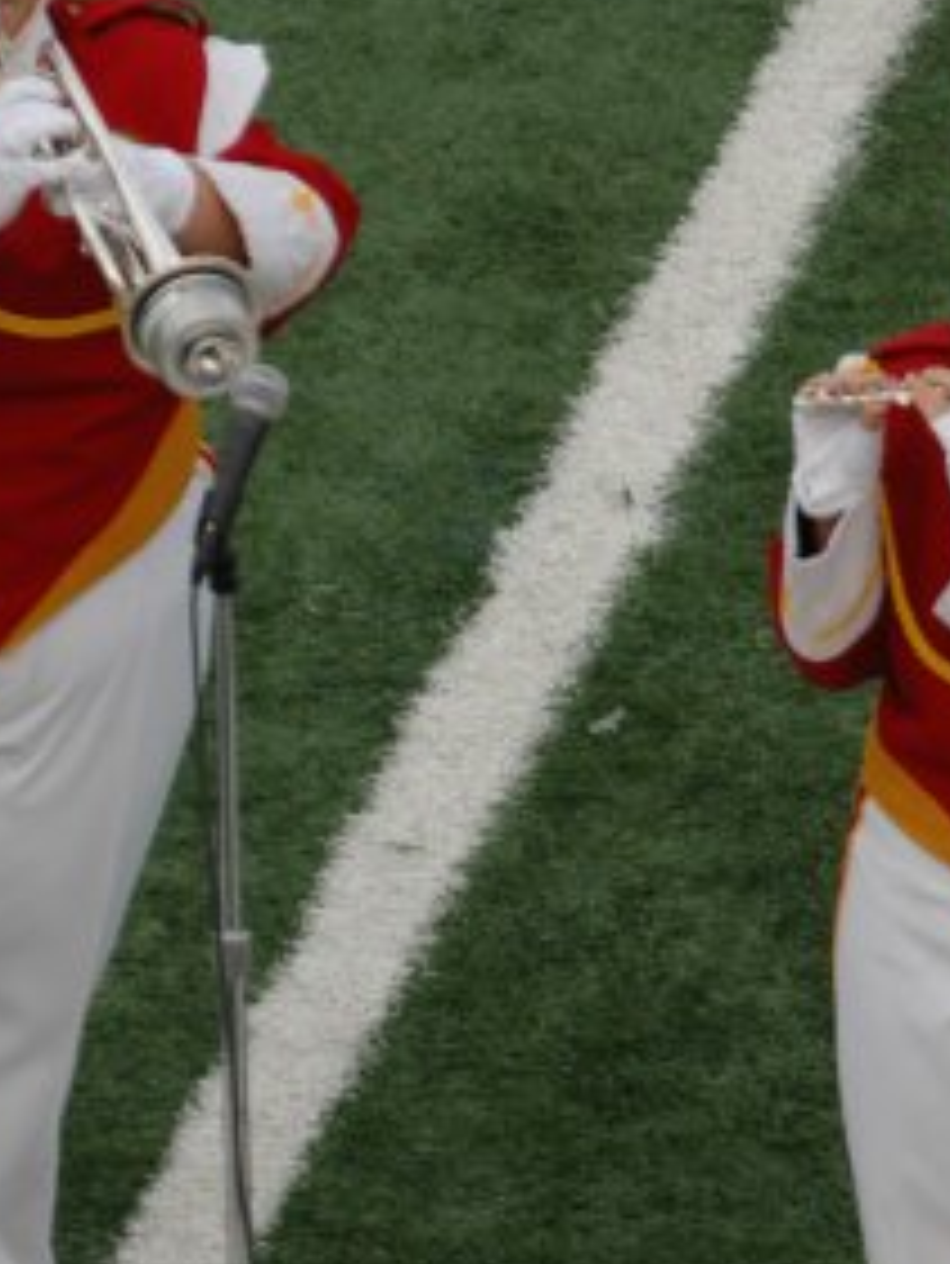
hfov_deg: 1.2
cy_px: 702
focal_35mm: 1229
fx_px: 44937
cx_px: 250
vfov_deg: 1.6
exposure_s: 1/250
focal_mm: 400
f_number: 5.6
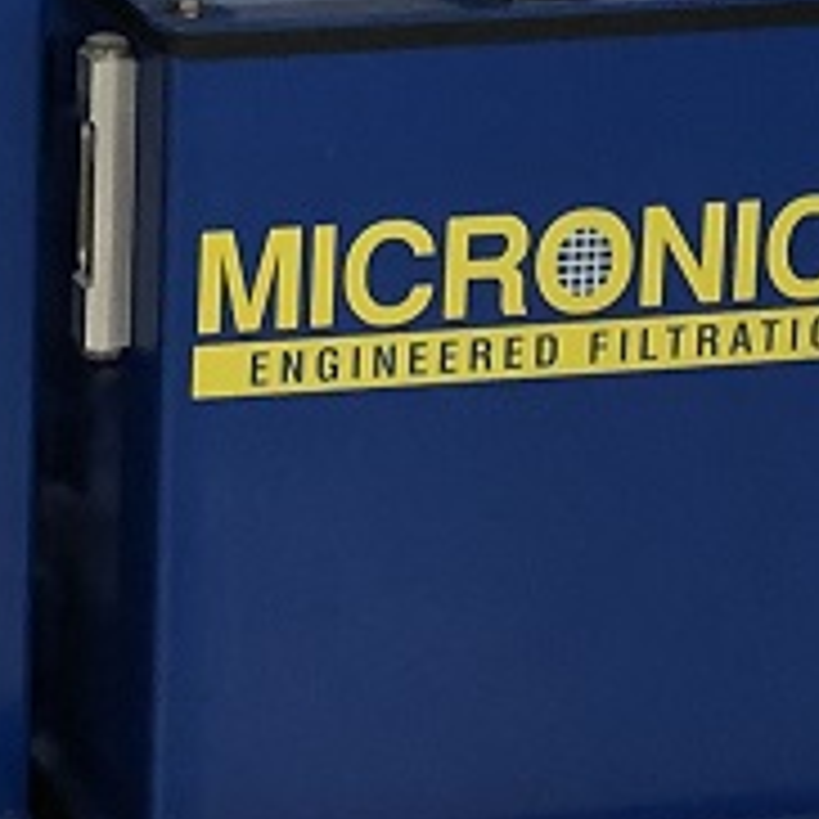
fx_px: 4363
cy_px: -585
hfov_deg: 10.1
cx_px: -675
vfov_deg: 10.2
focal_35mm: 163
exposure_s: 1/20
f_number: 1.8
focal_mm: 3.99
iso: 40
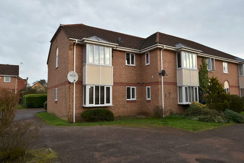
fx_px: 173
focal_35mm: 26
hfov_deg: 70.4
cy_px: 82
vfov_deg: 50.5
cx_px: 122
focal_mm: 17
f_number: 6.3
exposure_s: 1/160
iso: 200
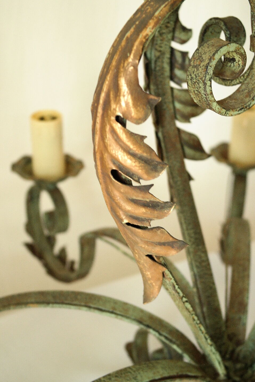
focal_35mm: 59
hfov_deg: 23.0
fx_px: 627
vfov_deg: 33.9
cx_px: 145
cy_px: 190
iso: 800
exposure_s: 1/40
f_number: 5.6
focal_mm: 32
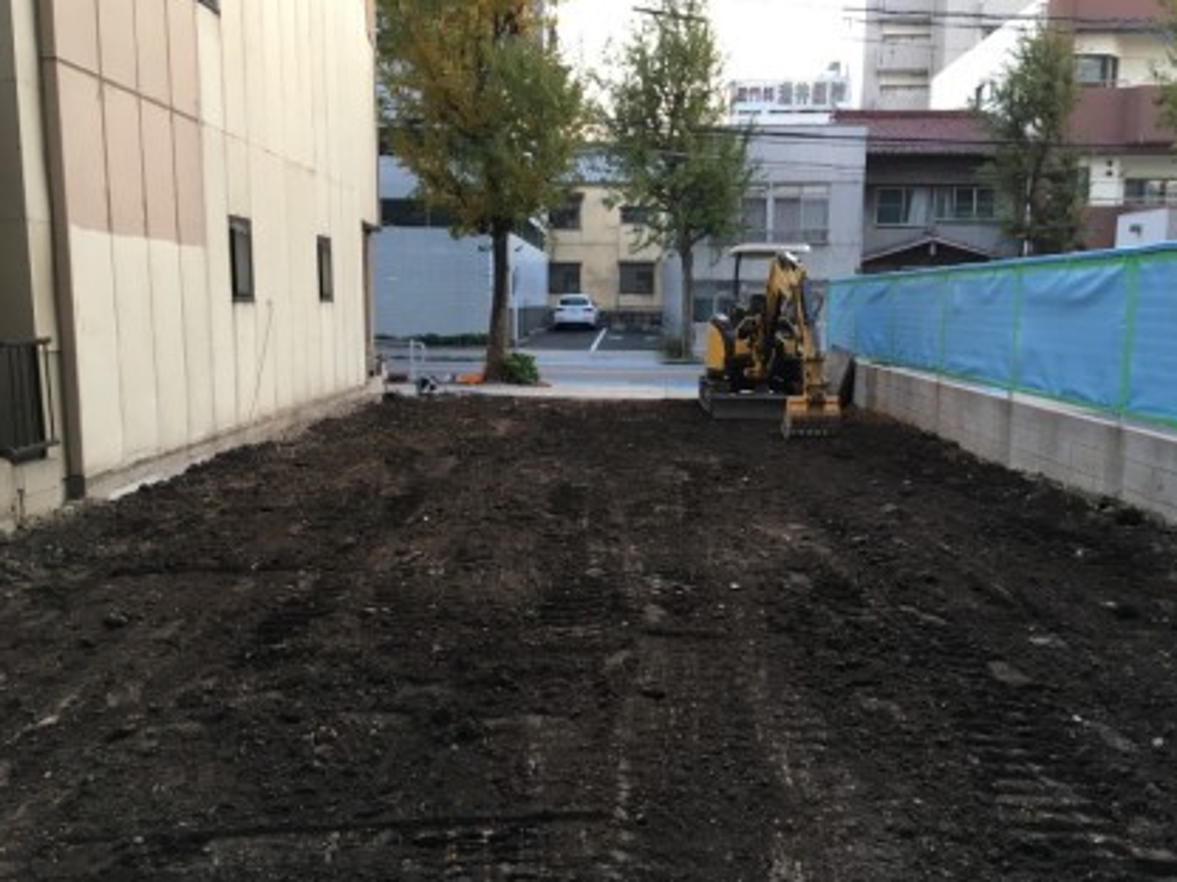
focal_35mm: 30
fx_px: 1020
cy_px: 448
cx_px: 603
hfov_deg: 60.0
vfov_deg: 46.8
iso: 32
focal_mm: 4.15
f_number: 2.2
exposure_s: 1/30
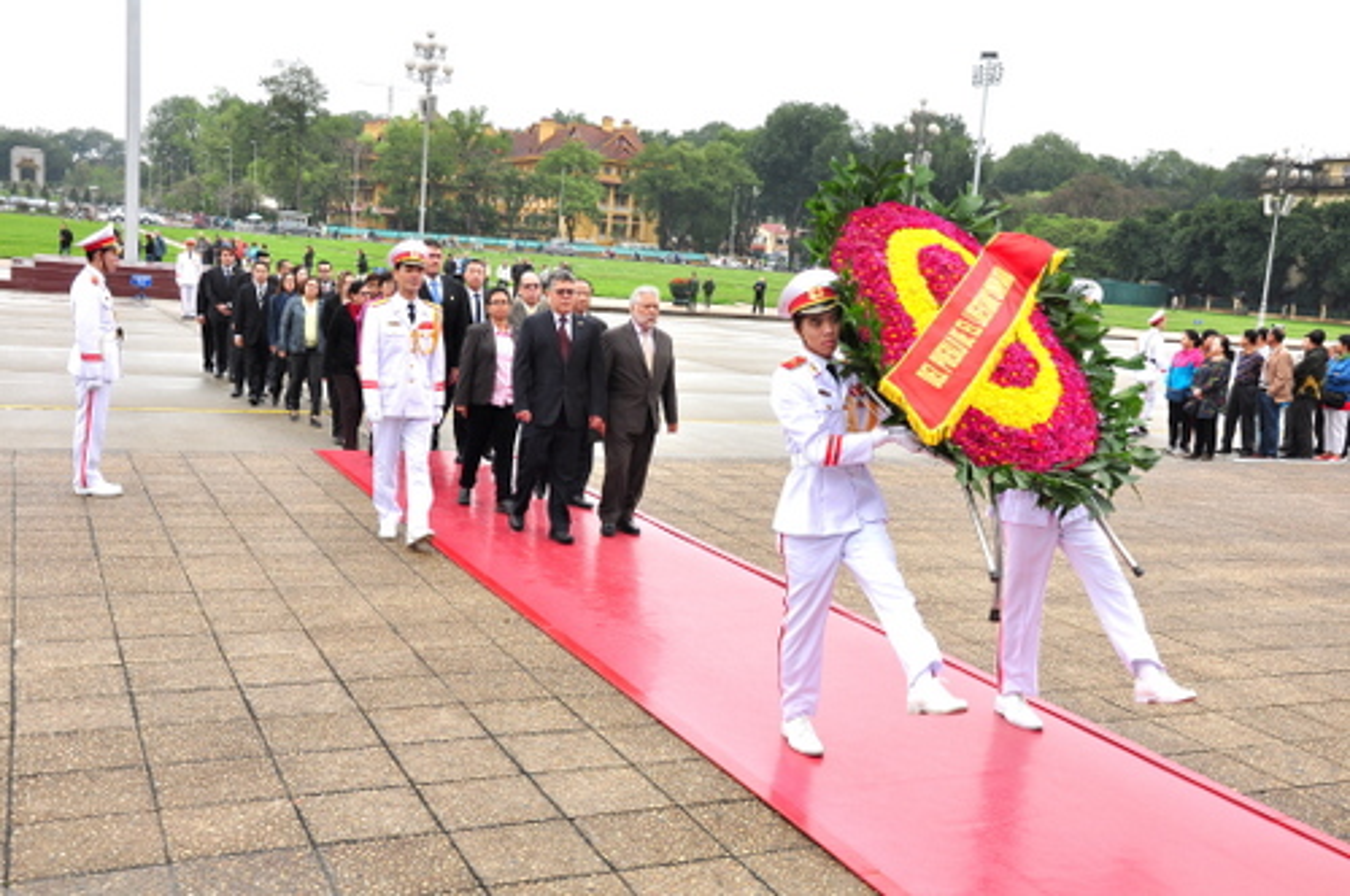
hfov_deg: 51.3
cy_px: 448
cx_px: 675
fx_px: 1404
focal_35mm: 38
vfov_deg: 35.4
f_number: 7.1
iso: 320
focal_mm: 25
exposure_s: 1/80
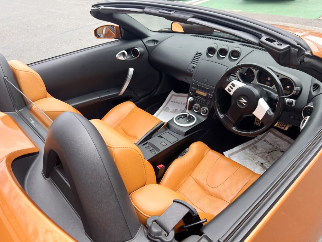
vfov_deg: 53.1
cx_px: 161
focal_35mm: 26
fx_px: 242
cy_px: 121
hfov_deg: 67.3
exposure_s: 1/909
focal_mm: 5.7
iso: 50
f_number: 1.5
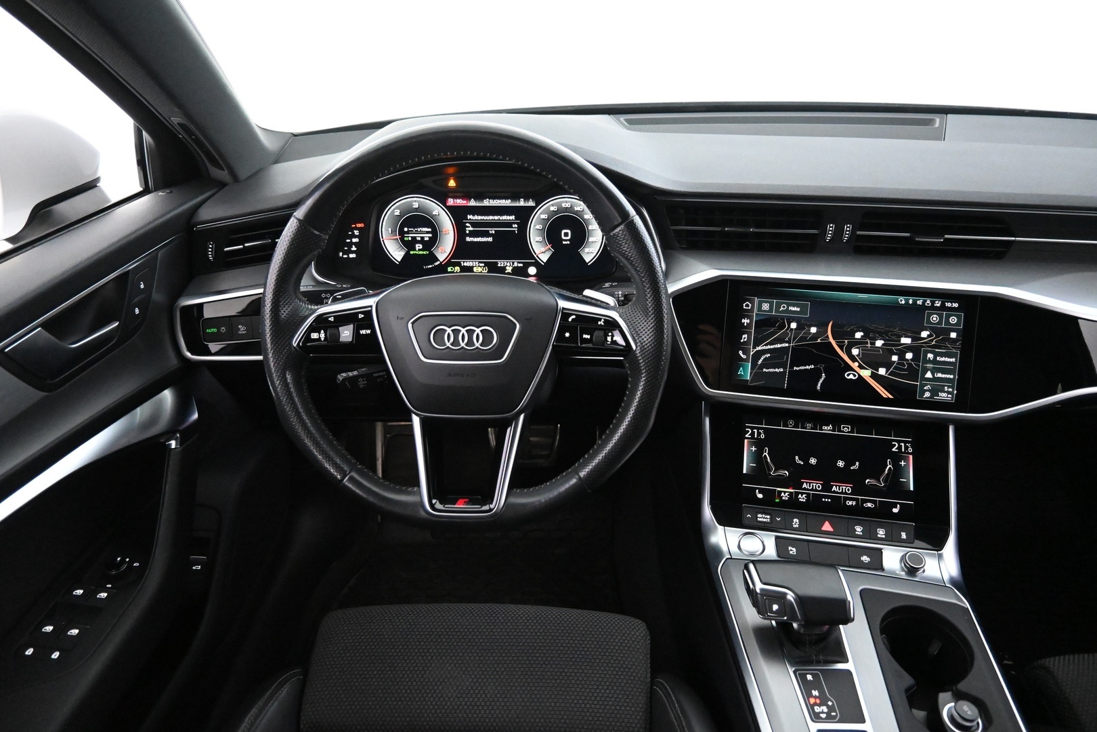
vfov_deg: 53.1
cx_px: 548
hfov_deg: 73.7
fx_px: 731
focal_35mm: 24
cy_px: 366
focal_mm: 16
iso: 9000
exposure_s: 1/60
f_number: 3.5
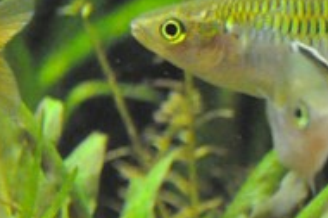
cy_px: 222
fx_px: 4303
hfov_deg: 4.4
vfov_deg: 2.9
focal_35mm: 473
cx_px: -21
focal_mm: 75
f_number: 8
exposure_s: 1/250
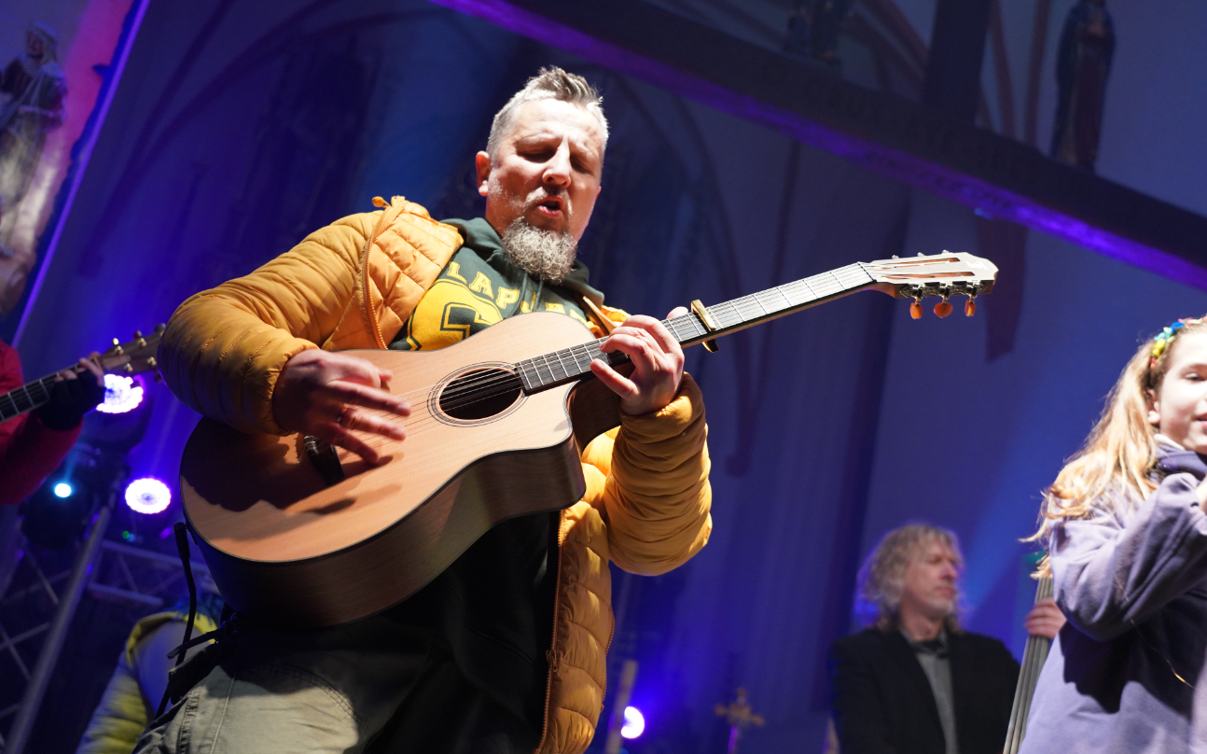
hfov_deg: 47.2
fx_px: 1381
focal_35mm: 42
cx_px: 604
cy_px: 358
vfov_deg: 30.5
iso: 3200
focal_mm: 41
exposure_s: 1/160
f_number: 4
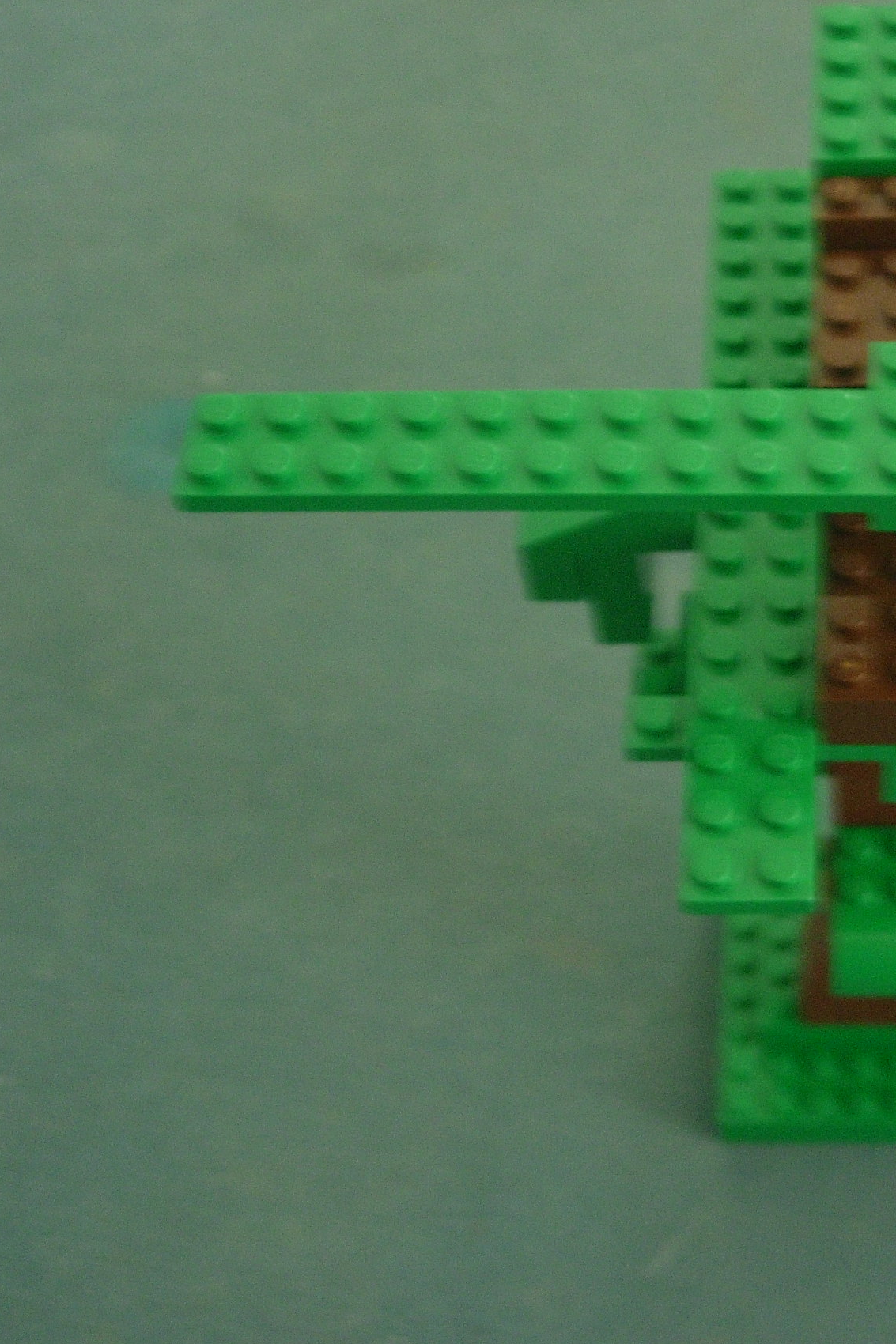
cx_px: 871
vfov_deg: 35.1
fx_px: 2128
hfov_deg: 22.9
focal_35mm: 57
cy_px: 673
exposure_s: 1/9.5
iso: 200
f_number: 2.9
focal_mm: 8.5
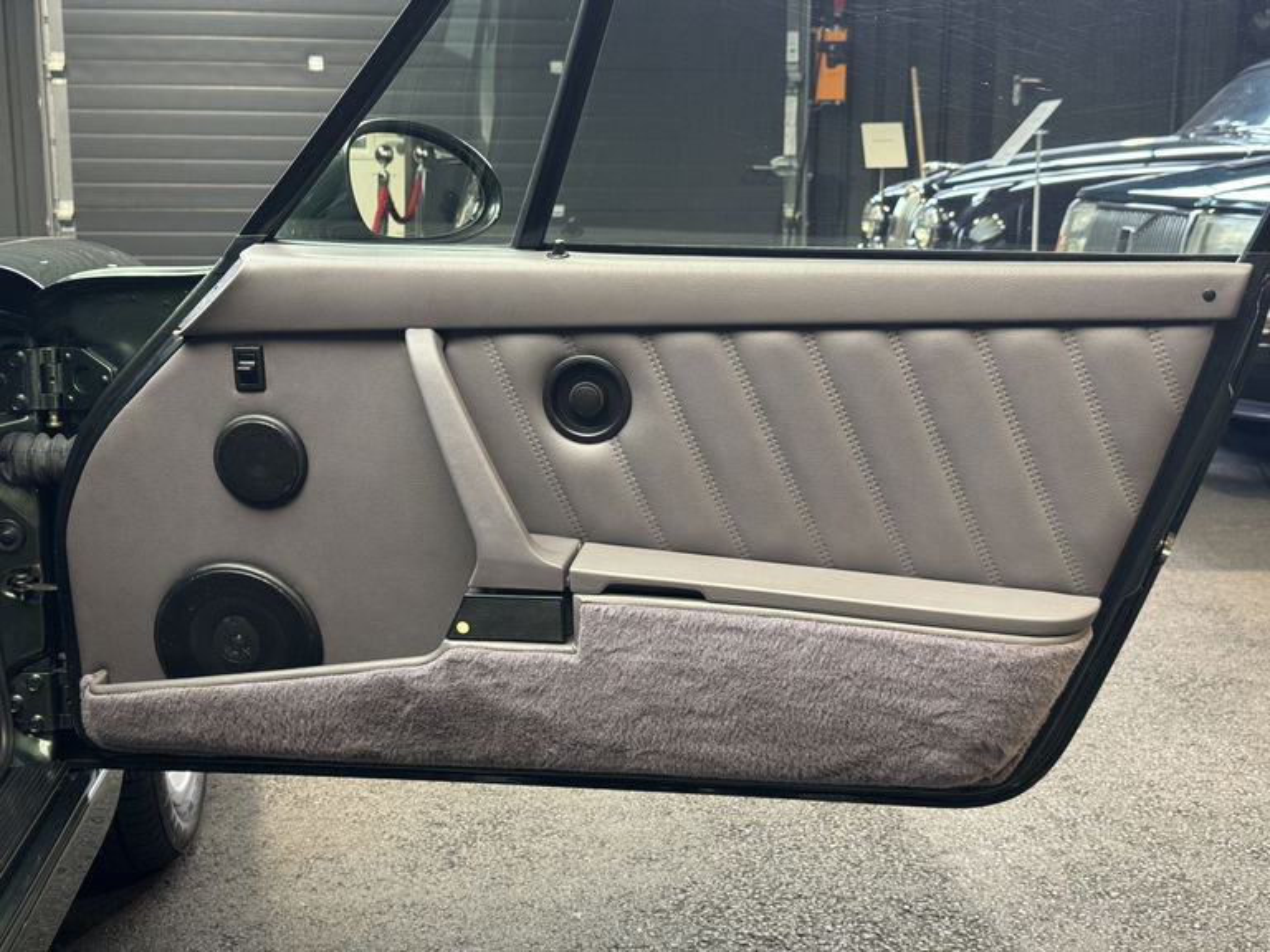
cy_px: 476
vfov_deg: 30.3
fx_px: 1761
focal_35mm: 48
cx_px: 635
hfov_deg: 39.7
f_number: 1.78
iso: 250
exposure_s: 1/50
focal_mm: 6.76
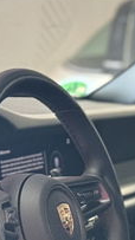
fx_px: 1262
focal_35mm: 198
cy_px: 267
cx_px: 184
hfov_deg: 6.1
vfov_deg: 10.7
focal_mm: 6.76
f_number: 1.78
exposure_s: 1/40
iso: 500
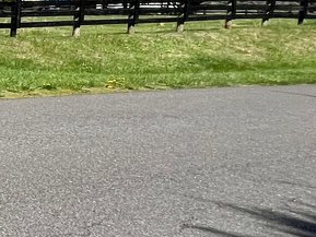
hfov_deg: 14.4
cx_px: -477
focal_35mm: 68
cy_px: 2
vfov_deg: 20.9
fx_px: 621
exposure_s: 1/2179
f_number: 1.8
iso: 32
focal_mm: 1.57
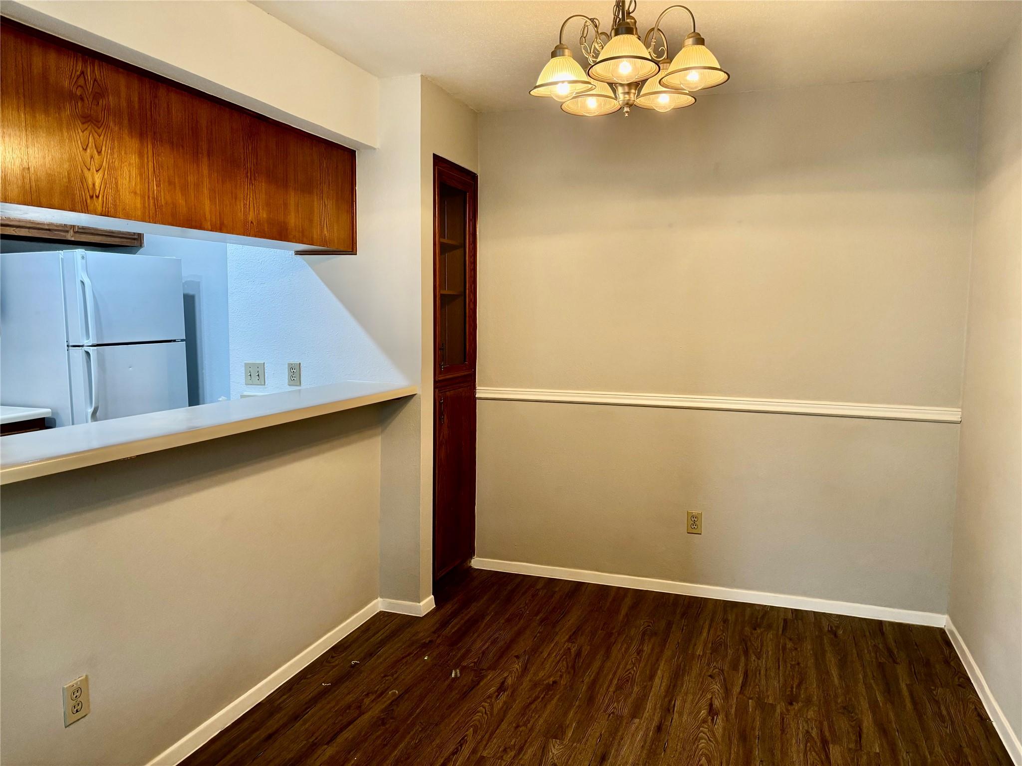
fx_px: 768
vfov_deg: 53.1
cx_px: 511
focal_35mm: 26
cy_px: 383
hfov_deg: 67.3
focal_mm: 5.96
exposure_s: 1/60
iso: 125
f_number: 1.6
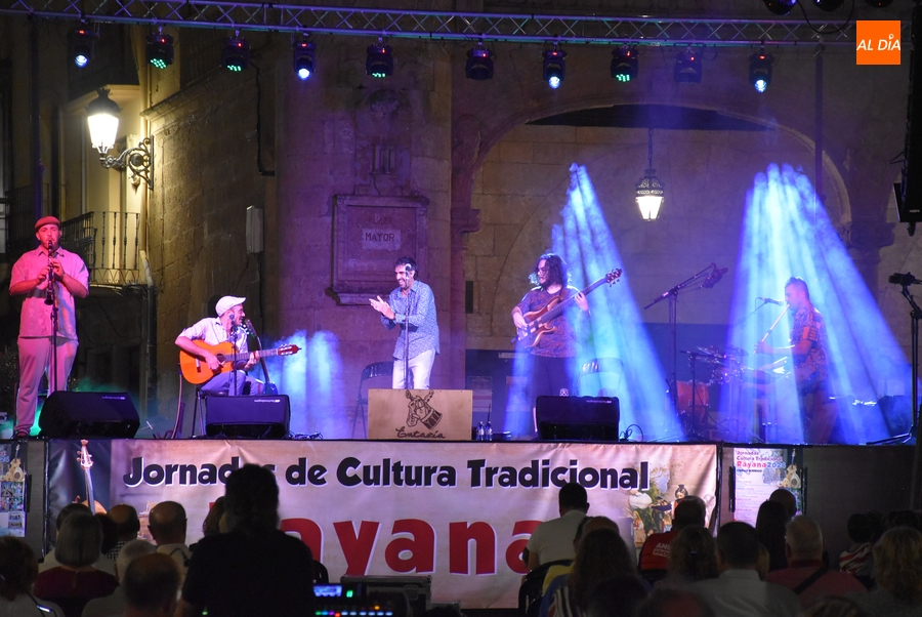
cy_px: 308
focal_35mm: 142
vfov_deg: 9.6
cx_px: 461
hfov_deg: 14.4
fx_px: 3653
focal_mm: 95
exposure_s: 1/60
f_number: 5.3
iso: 3600
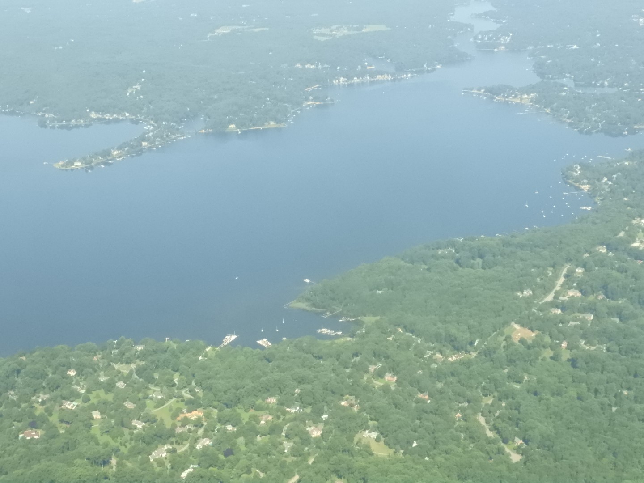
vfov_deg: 24.4
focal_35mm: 60
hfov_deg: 32.2
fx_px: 1116
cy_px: 242
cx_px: 322
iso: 1600
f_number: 6
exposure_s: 1/1600
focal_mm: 10.7
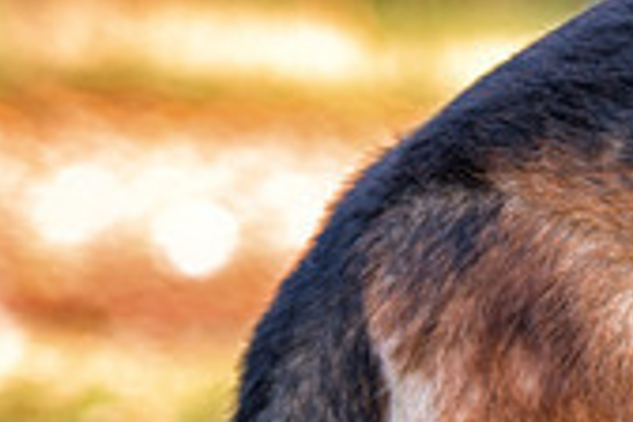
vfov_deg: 1.8
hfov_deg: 2.7
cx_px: 1498
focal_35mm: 762
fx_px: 13397
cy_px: 514
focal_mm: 125
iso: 125
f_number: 2.8
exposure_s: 1/250
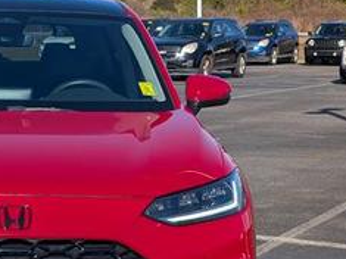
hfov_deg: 18.3
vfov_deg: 14.0
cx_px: 9
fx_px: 1049
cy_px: 210
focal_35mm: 105
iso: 20
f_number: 1.68
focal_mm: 6.9
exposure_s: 1/1429
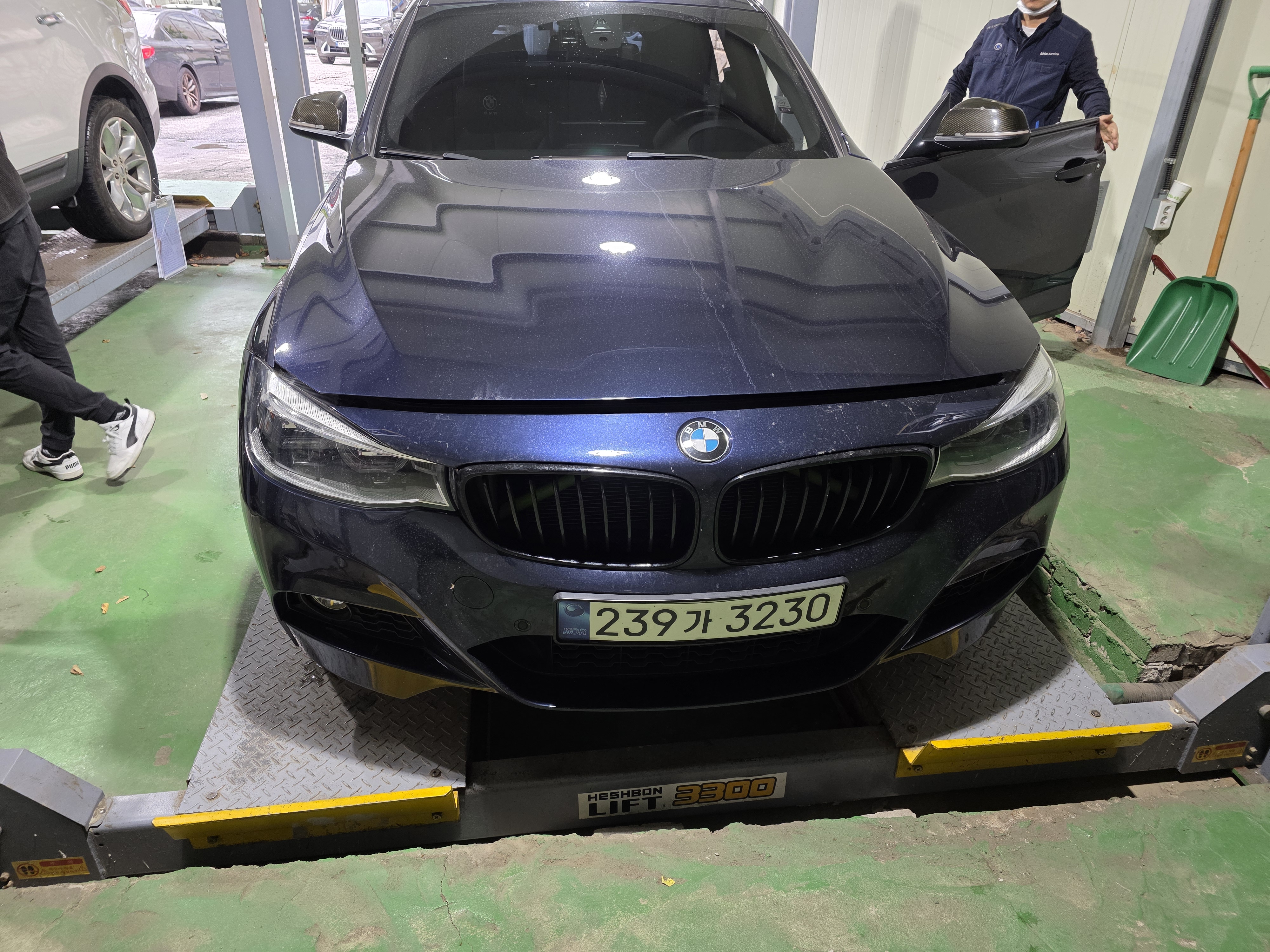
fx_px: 844
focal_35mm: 23
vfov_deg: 58.9
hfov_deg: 73.9
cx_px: 635
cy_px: 476
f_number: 1.7
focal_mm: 6.3
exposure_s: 1/120
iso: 320
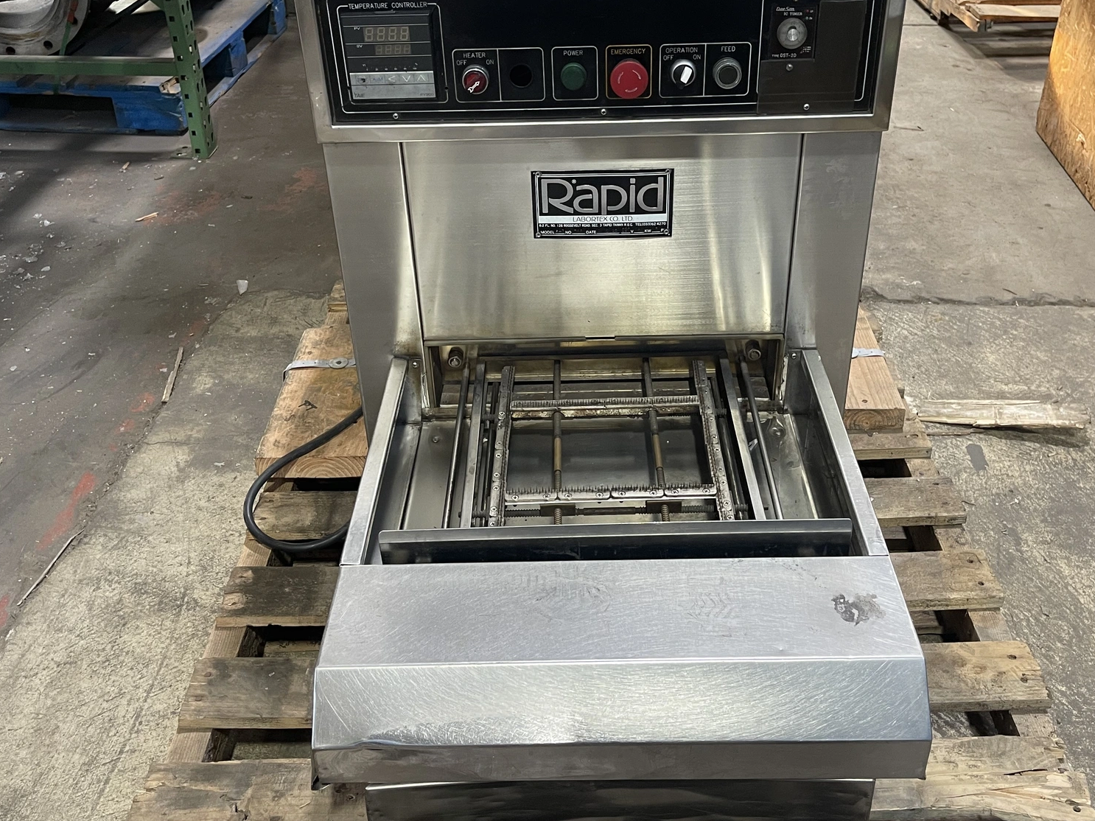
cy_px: 345
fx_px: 1107
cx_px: 586
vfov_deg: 40.6
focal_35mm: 35
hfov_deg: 52.6
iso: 250
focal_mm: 5.1
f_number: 1.6
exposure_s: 1/60
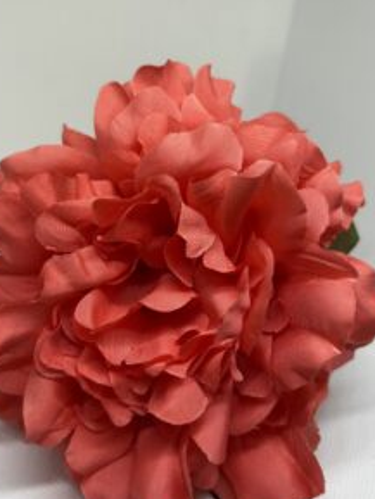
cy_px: 231
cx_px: 150
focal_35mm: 36
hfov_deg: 39.5
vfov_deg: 51.3
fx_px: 520
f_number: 1.6
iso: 32
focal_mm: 5.96
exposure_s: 1/140
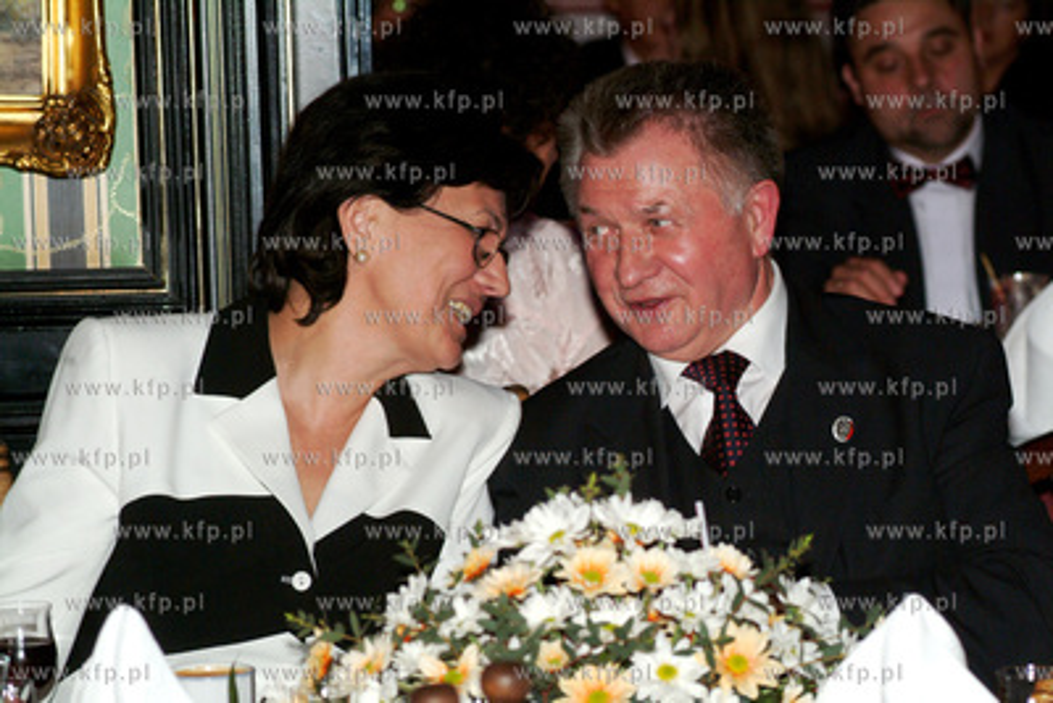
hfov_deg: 12.2
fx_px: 4916
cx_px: 526
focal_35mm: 168
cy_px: 352
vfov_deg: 8.2
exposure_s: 1/90
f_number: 5.6
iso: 400
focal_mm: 112
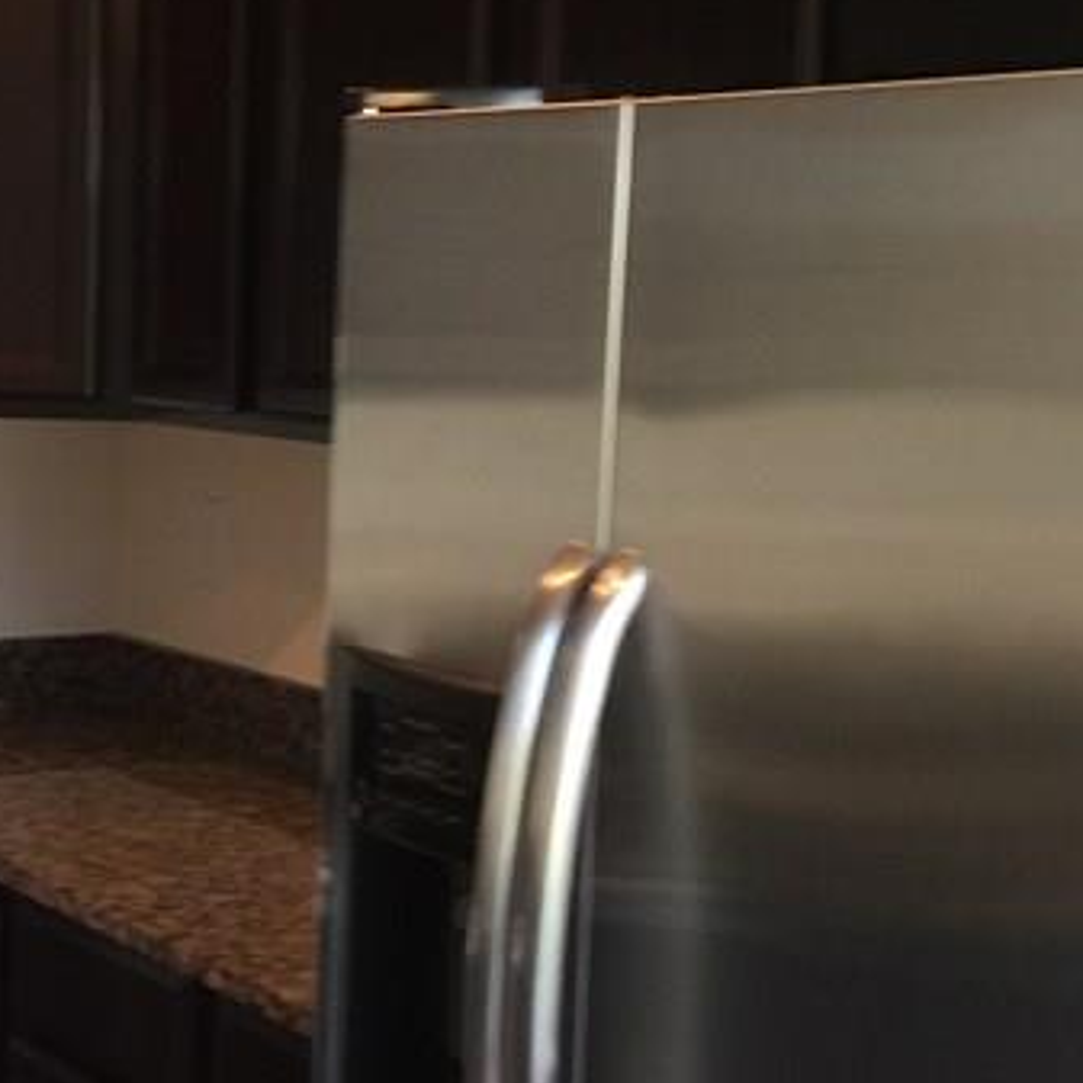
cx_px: -280
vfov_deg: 22.2
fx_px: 2761
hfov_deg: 20.5
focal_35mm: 78
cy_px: 595
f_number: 2.2
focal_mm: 4.15
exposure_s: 1/15
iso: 40
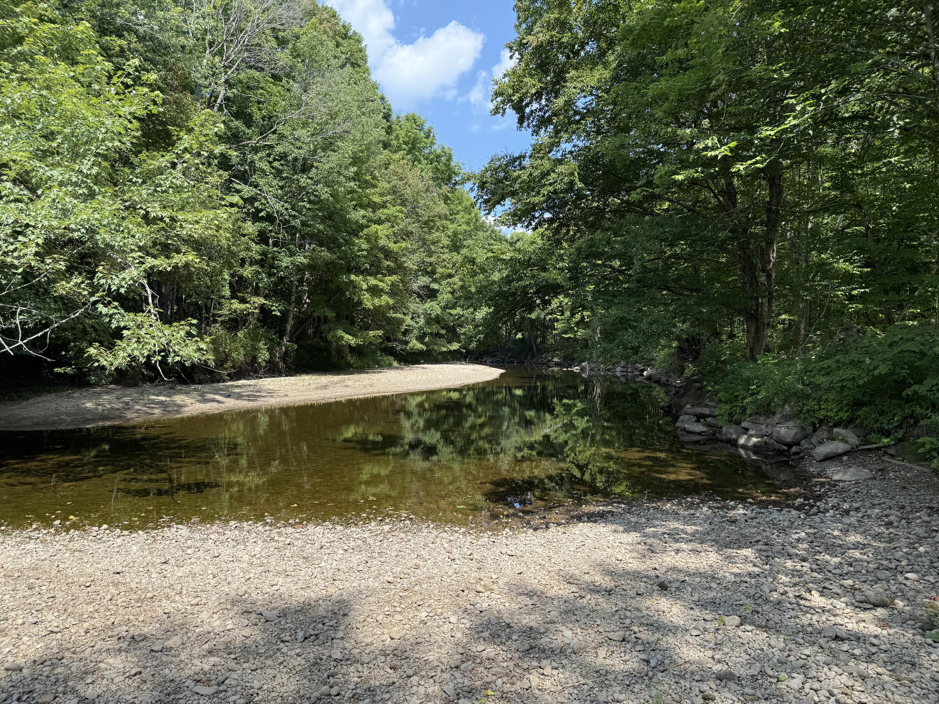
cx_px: 470
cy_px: 352
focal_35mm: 24
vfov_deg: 56.8
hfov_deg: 71.6
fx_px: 651
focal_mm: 6.76
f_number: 1.78
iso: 80
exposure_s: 1/1410
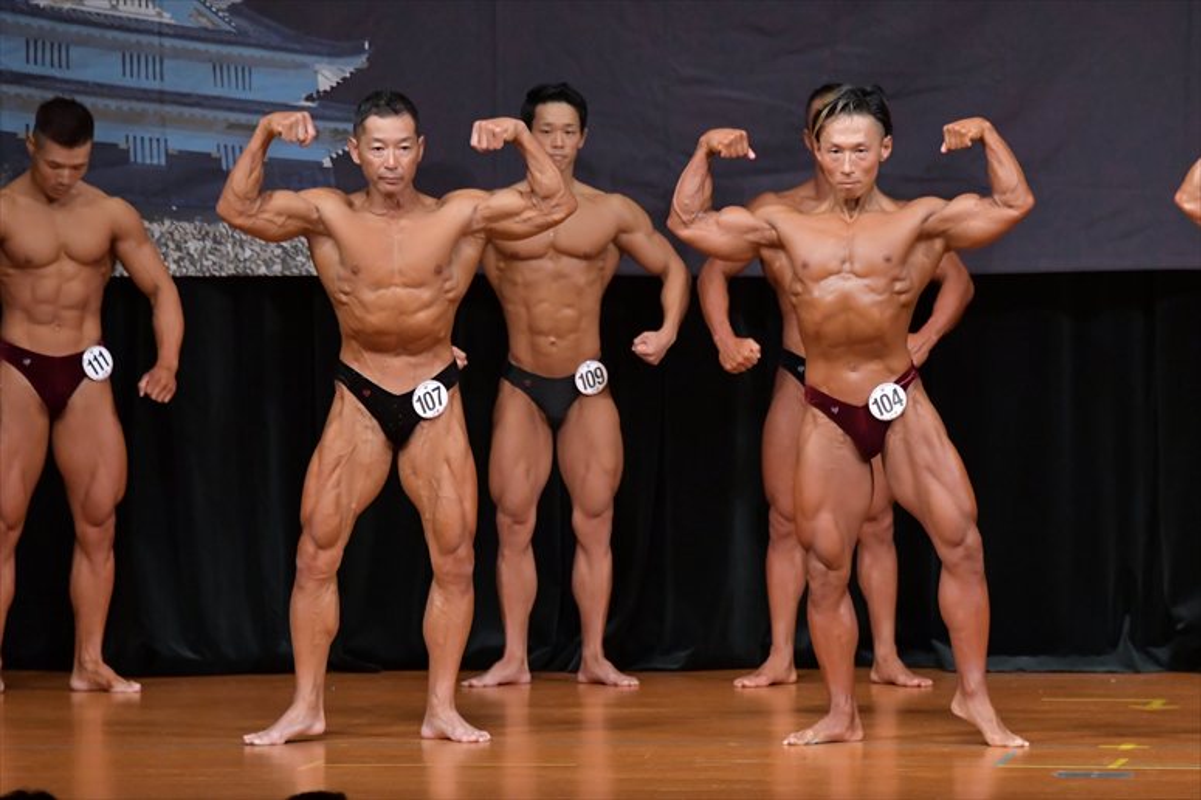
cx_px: 600
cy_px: 400
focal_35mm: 285
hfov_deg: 7.2
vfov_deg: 4.8
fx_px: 9503
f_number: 5.6
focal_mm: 190
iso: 5000
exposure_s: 1/400
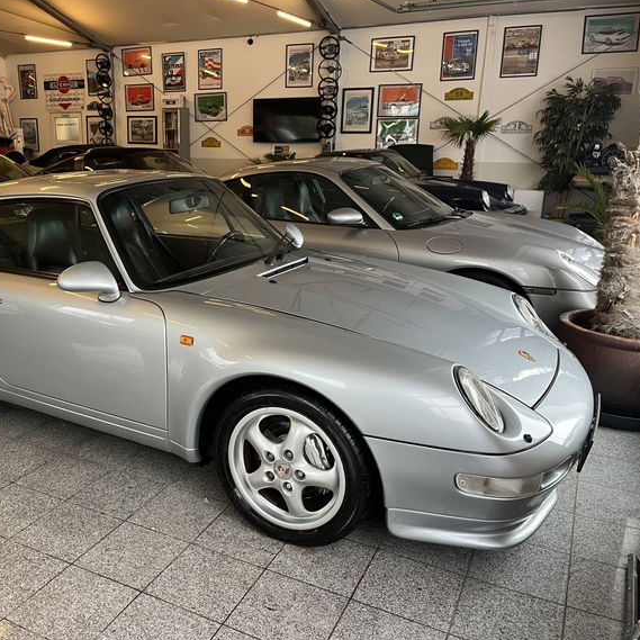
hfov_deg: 51.8
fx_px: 648
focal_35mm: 31
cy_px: 319
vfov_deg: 52.5
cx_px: 225
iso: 125
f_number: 1.6
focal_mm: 5.1
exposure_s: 1/50
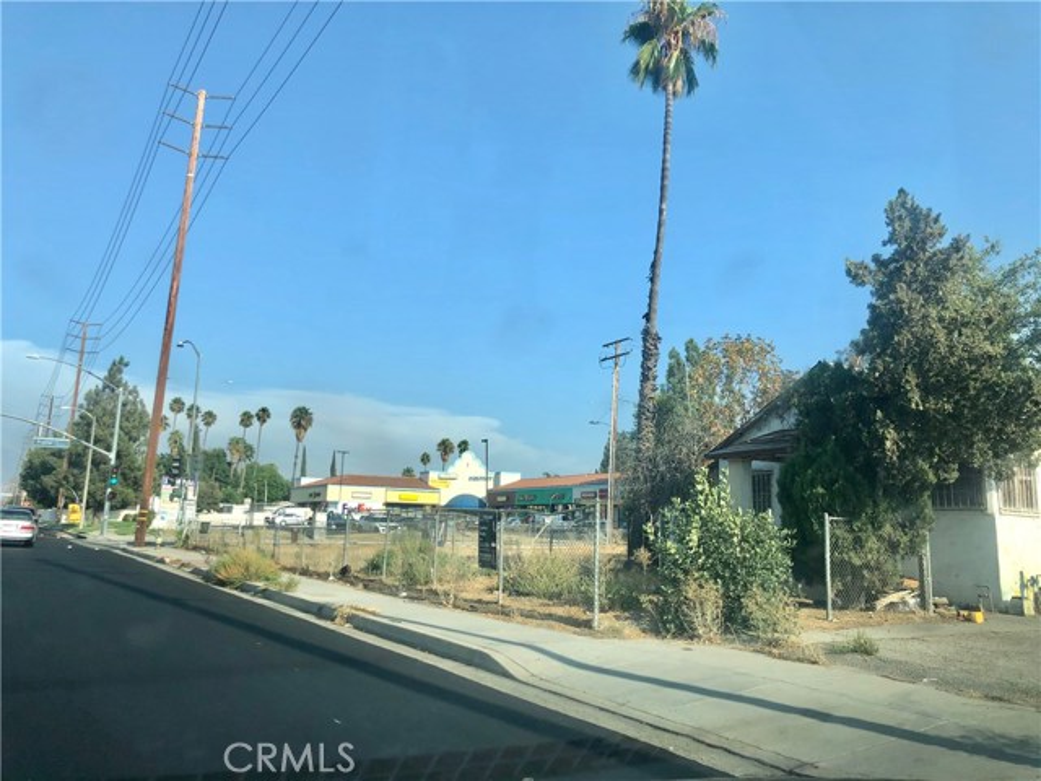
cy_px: 390
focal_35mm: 28
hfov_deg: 63.4
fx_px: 842
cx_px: 520
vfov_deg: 49.7
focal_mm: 4
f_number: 1.8
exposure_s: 1/1372
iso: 20
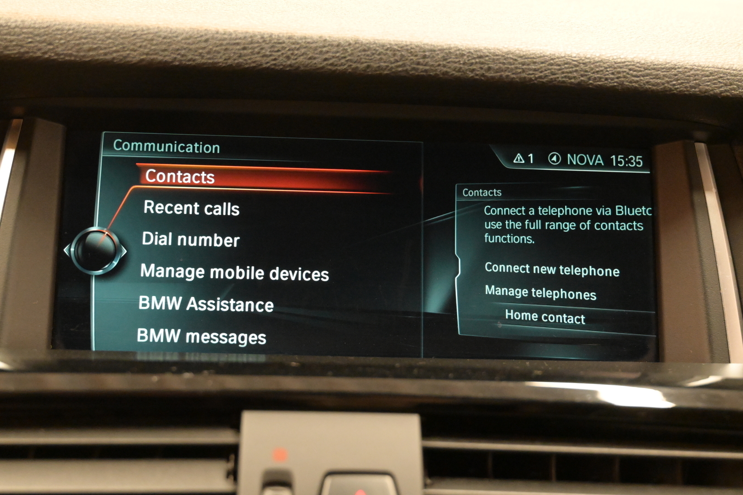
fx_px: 1114
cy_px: 248
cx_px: 372
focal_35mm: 54
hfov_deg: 36.9
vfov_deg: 25.1
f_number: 4.5
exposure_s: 1/80
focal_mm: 36
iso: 6400
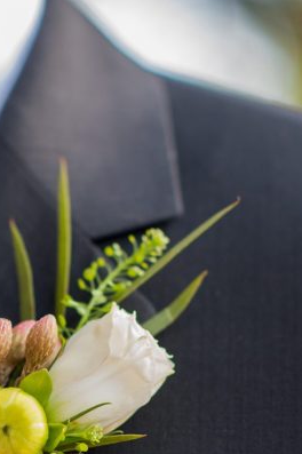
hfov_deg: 6.2
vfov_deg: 9.3
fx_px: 2760
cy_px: 475
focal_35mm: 219
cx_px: -6
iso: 320
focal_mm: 85
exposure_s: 1/200
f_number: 2.5
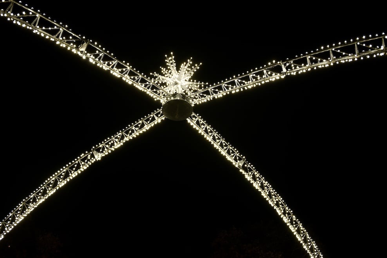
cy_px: 133
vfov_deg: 43.6
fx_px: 322
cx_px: 191
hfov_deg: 61.9
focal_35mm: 30
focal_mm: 29
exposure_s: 1/100
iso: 560
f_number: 2.8
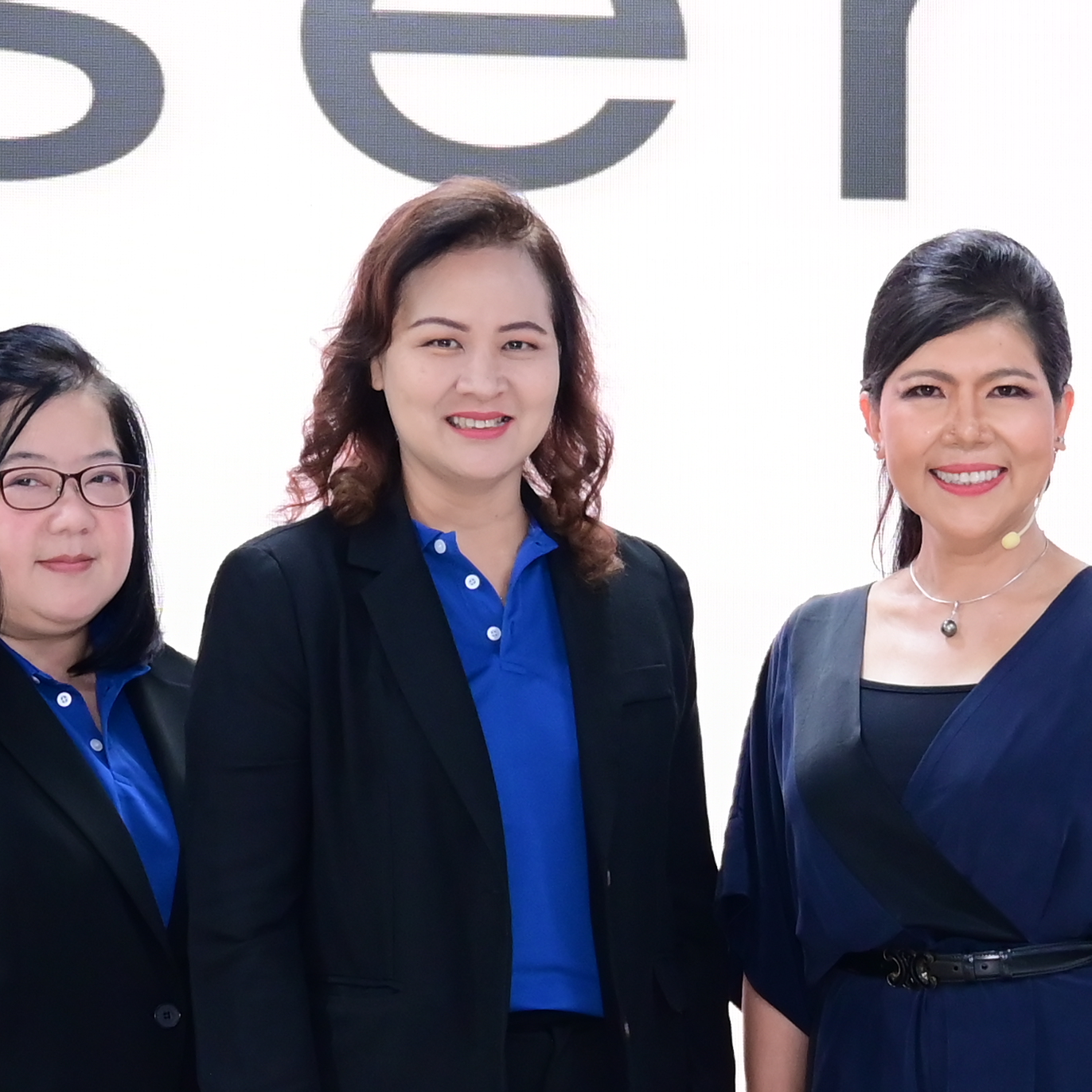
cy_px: 724
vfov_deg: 9.2
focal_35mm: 191
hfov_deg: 9.1
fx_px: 6817
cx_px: 761
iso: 1600
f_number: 2.8
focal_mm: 51
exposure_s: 1/200
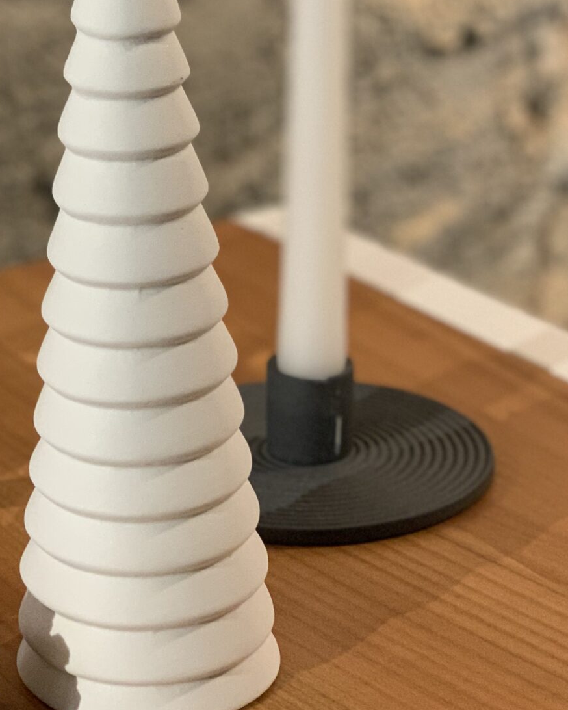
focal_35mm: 119
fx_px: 2500
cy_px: 163
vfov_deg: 16.1
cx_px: 110
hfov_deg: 12.9
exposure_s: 1/50
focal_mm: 6
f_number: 2.4
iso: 200
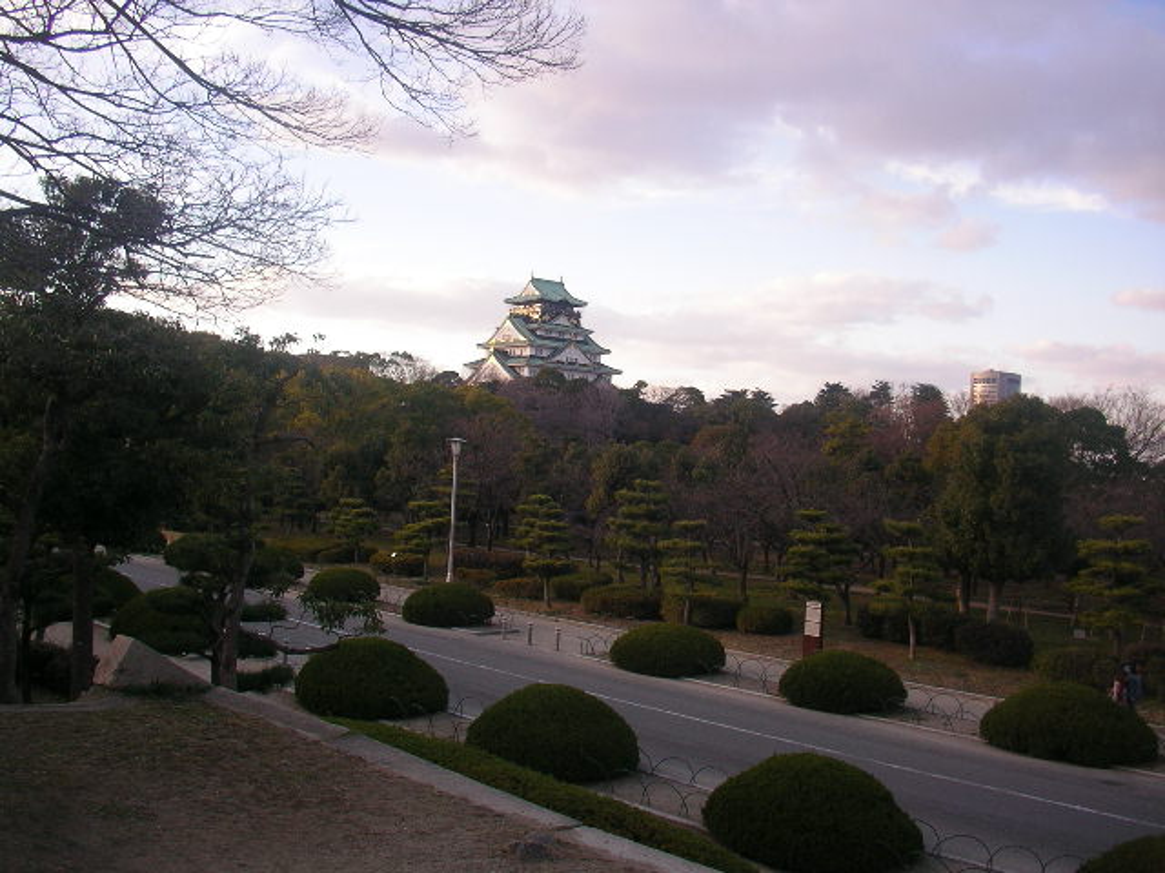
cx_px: 582
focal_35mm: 37
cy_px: 436
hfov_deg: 50.1
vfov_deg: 38.7
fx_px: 1245
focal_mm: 5.7
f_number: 2.8
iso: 50
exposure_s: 1/160
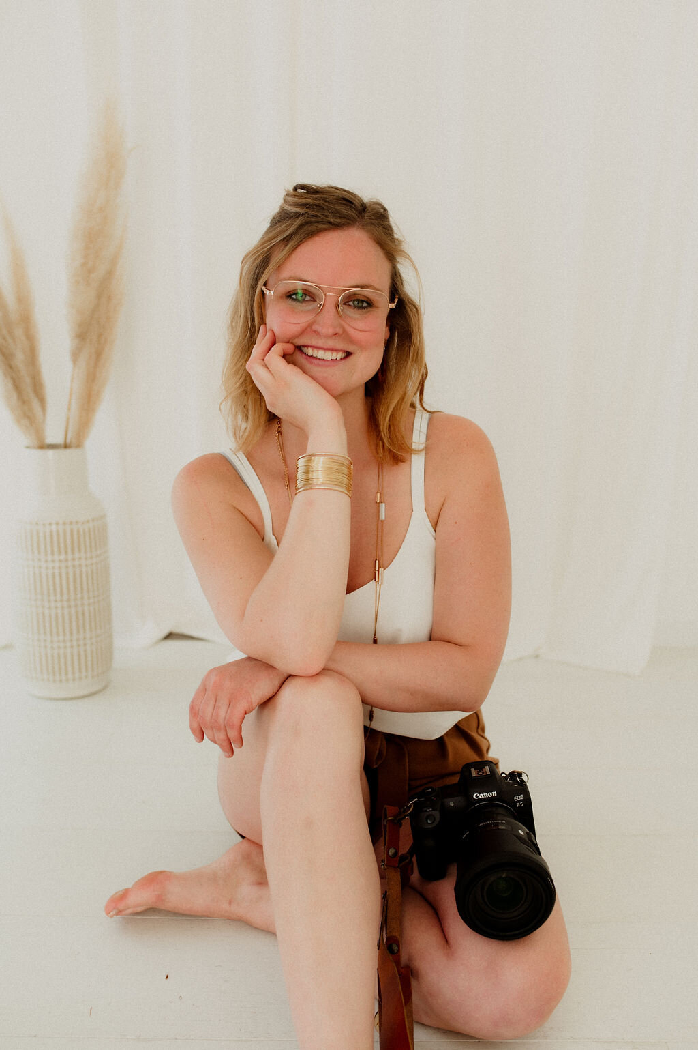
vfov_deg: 54.5
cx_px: 349
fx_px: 1019
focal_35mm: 35
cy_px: 525
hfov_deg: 37.8
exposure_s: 1/250
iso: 400
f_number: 3.5
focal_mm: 35
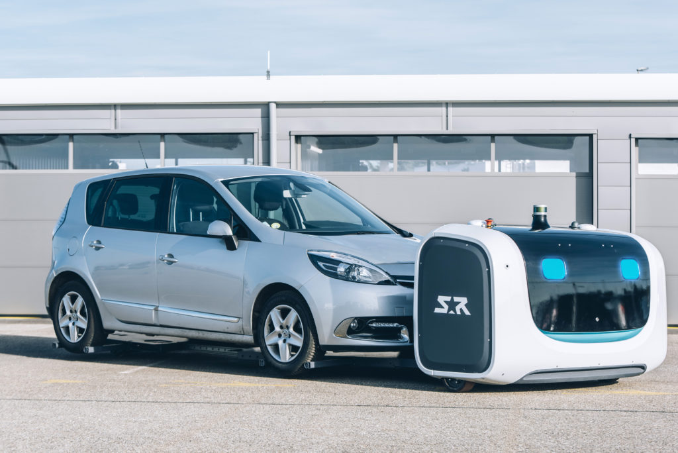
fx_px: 1847
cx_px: 339
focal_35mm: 98
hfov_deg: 20.8
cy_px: 226
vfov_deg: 14.0
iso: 100
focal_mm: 98
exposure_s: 1/350
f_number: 5.6
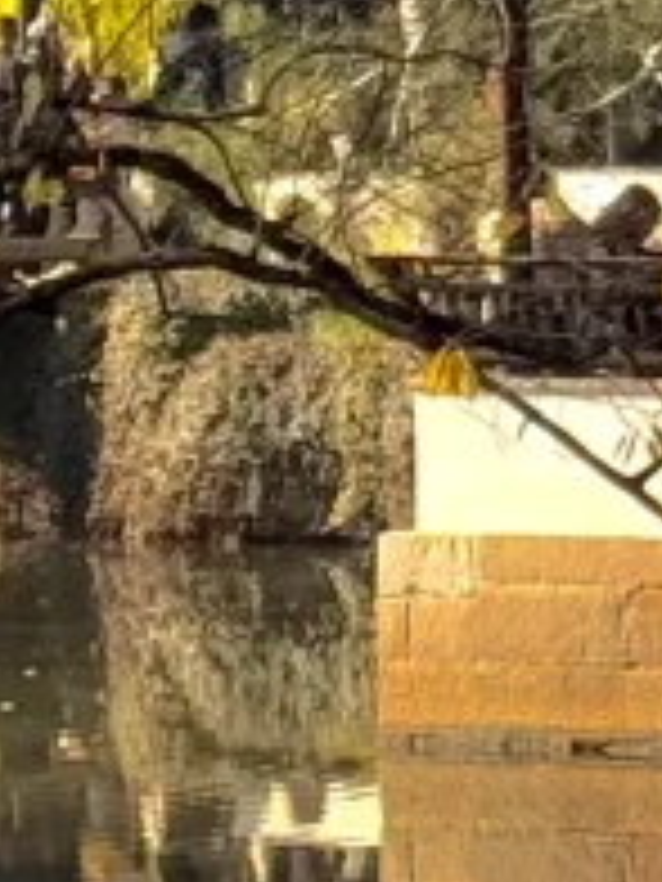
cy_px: 603
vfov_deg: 5.6
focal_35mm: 352
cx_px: 1419
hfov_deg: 4.2
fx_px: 8976
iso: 80
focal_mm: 6.76
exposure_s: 1/1575
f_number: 1.78
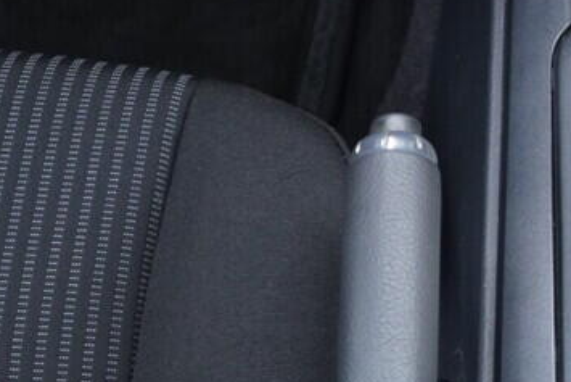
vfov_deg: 9.4
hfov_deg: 13.5
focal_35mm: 146
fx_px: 2317
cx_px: 738
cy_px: 29
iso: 400
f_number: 2.8
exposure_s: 1/40
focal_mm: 24
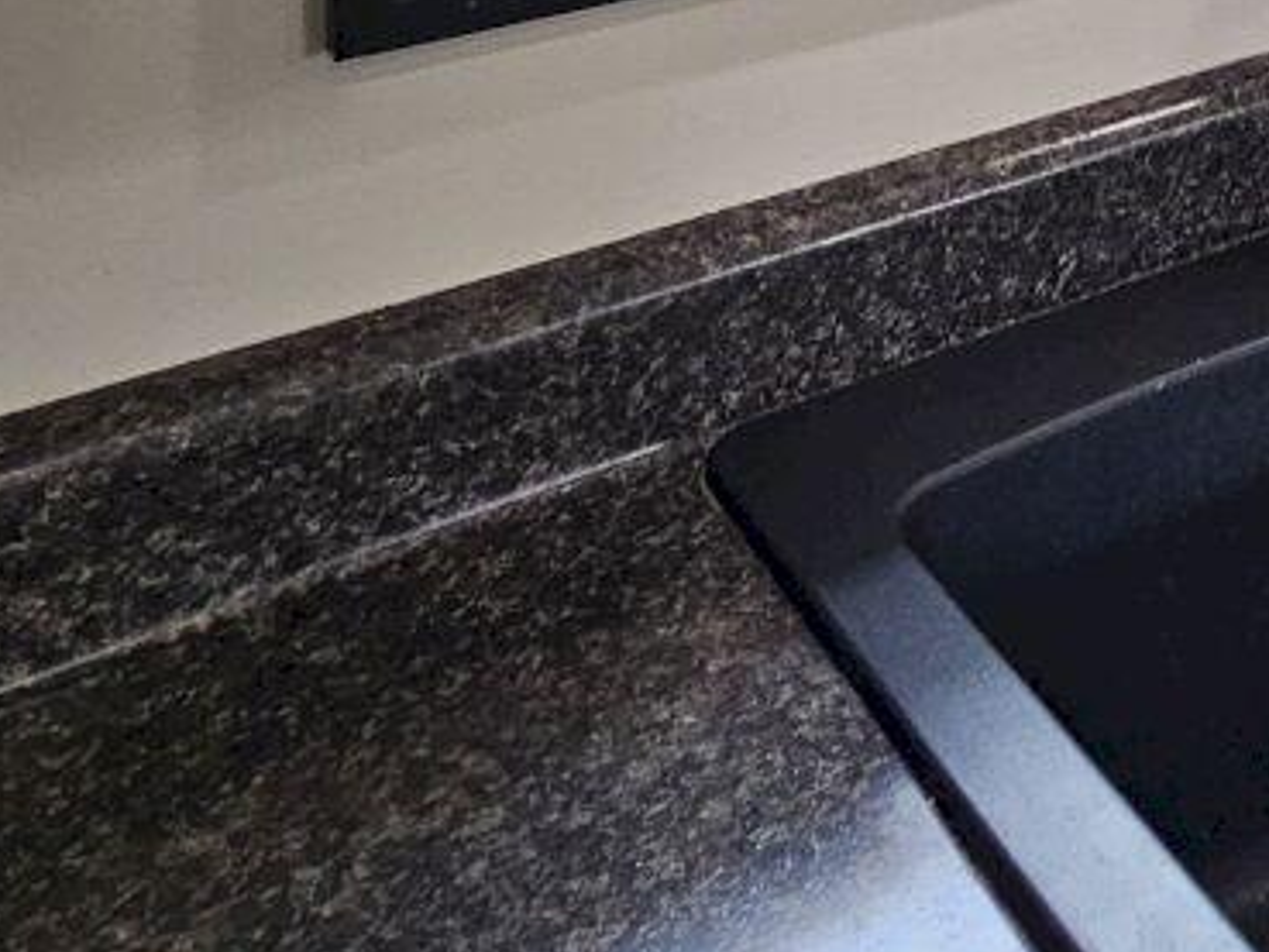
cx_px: 1388
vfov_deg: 22.6
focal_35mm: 47
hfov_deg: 34.9
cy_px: -619
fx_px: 1724
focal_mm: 2.2
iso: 200
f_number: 2.2
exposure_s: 1/60
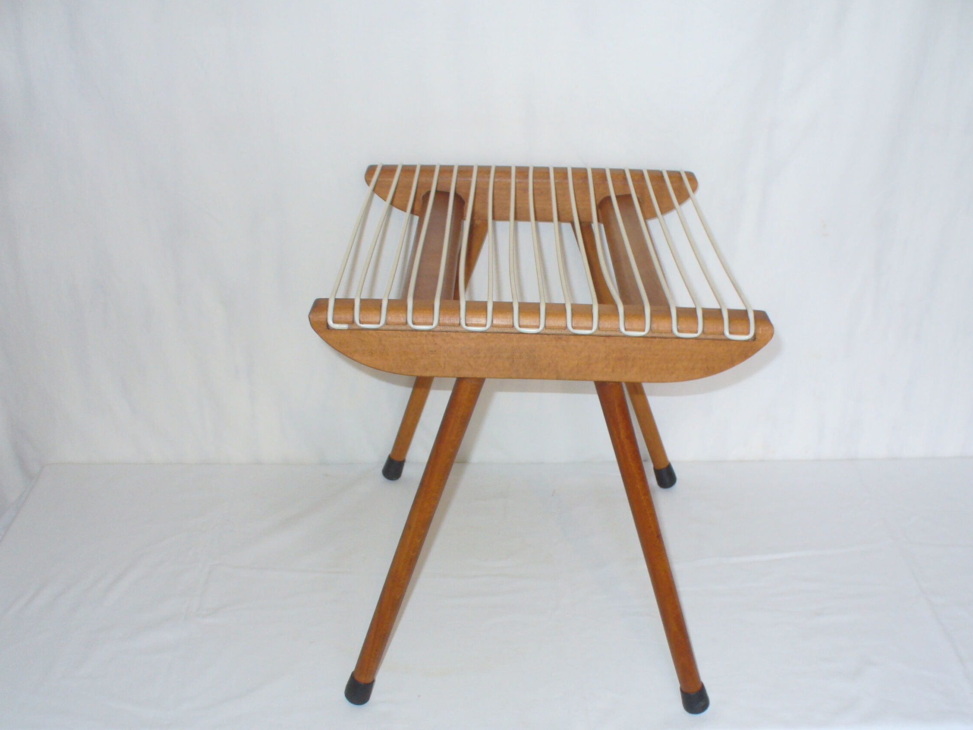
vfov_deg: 34.3
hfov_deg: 44.8
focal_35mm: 42
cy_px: 405
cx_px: 523
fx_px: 1180
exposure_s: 1/8
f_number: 2.8
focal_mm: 6.1
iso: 100
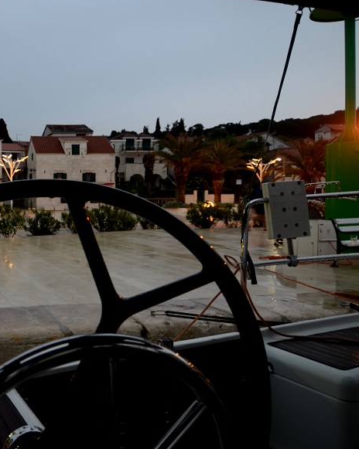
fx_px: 386
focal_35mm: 29
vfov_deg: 60.3
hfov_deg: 41.7
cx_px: -18
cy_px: 201
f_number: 4
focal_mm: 12
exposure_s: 1/4
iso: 100
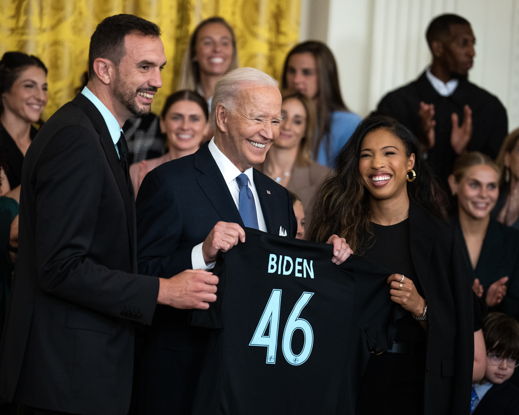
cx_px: 238
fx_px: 2365
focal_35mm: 154
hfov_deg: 12.5
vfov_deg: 10.0
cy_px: 207
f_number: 2.8
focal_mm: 136
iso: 3200
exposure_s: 1/500
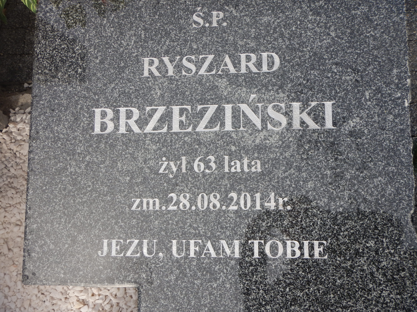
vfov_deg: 38.7
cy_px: 156
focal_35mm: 37
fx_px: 446
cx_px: 208
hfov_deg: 50.1
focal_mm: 6.6
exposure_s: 1/320
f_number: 4.2
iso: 125
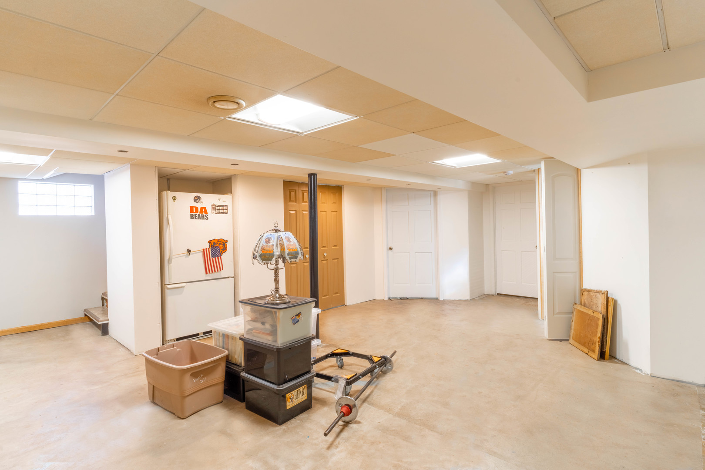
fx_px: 352
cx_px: 352
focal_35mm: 18
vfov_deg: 67.4
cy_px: 235
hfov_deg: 90.0
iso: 160
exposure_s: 1/13
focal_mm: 18
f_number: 13
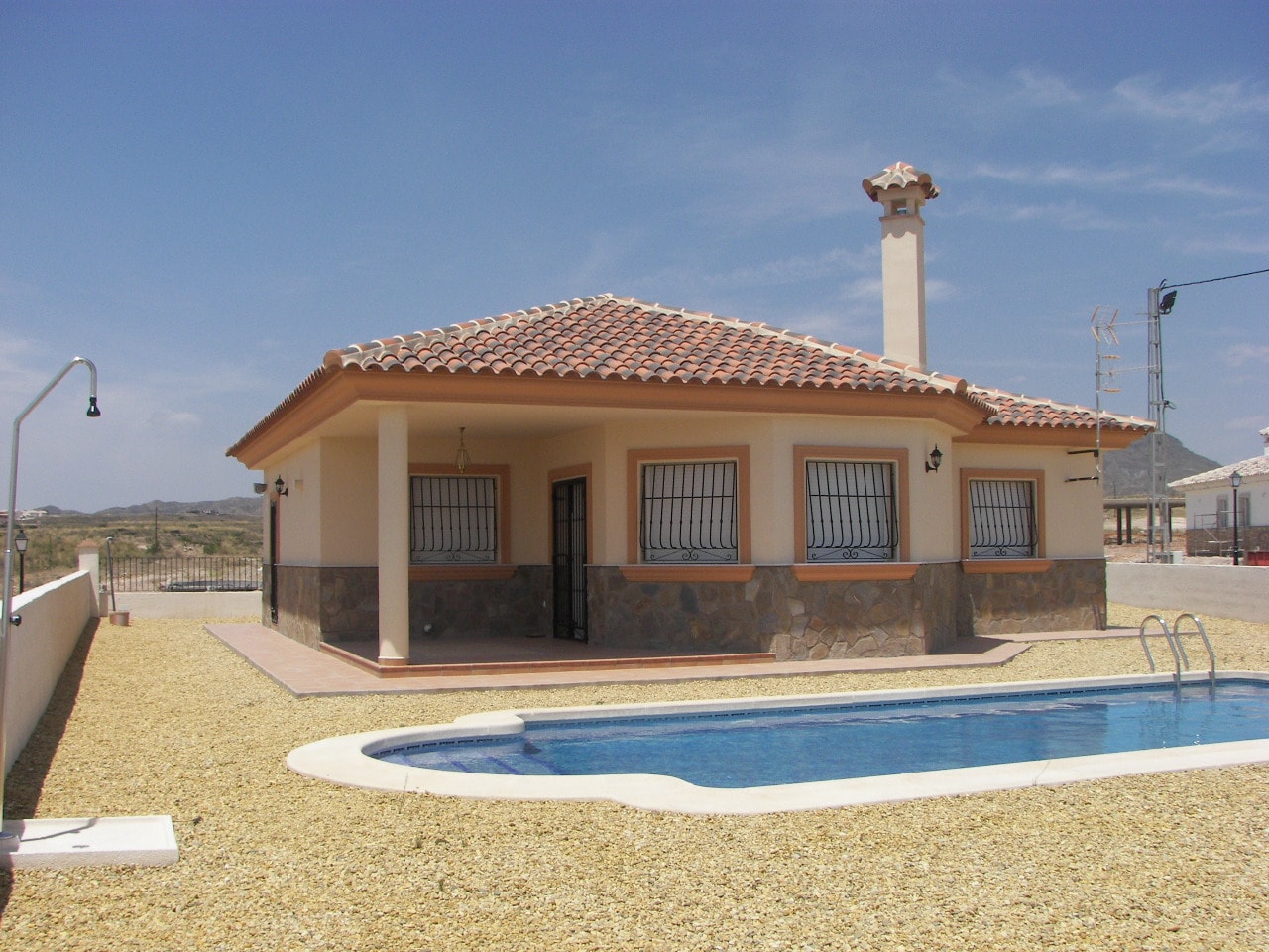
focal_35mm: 36
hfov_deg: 51.4
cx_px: 634
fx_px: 1320
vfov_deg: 39.7
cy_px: 476
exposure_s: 1/640
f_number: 5.6
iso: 64
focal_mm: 6
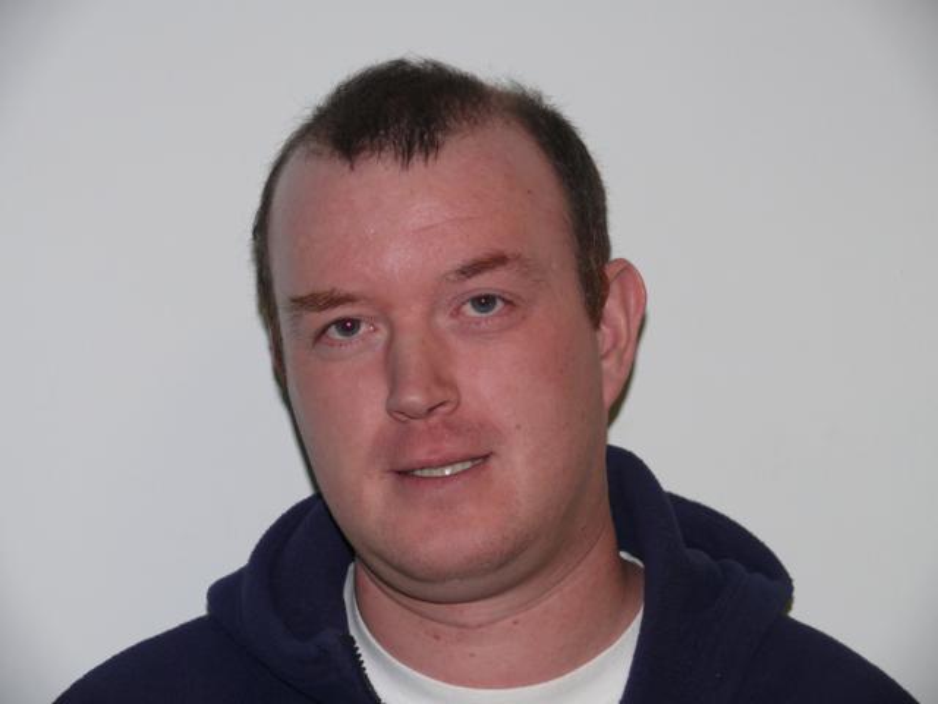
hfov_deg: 18.2
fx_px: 2927
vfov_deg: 13.7
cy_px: 352
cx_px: 469
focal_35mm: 108
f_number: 3.6
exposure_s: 1/30
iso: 100
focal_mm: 22.9
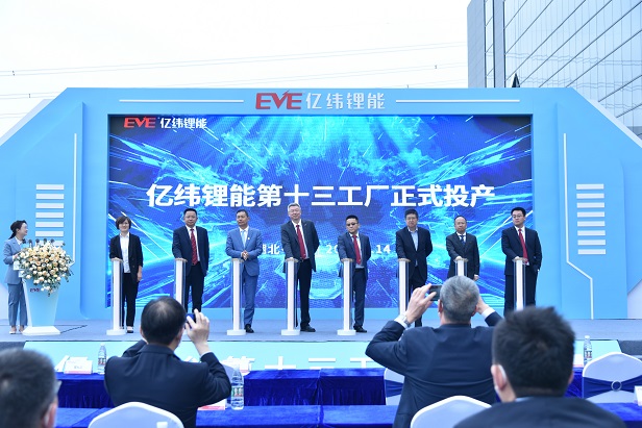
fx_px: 820
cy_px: 214
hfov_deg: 42.7
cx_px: 321
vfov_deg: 29.3
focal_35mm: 46
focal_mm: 46
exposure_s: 1/500
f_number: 4
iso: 800
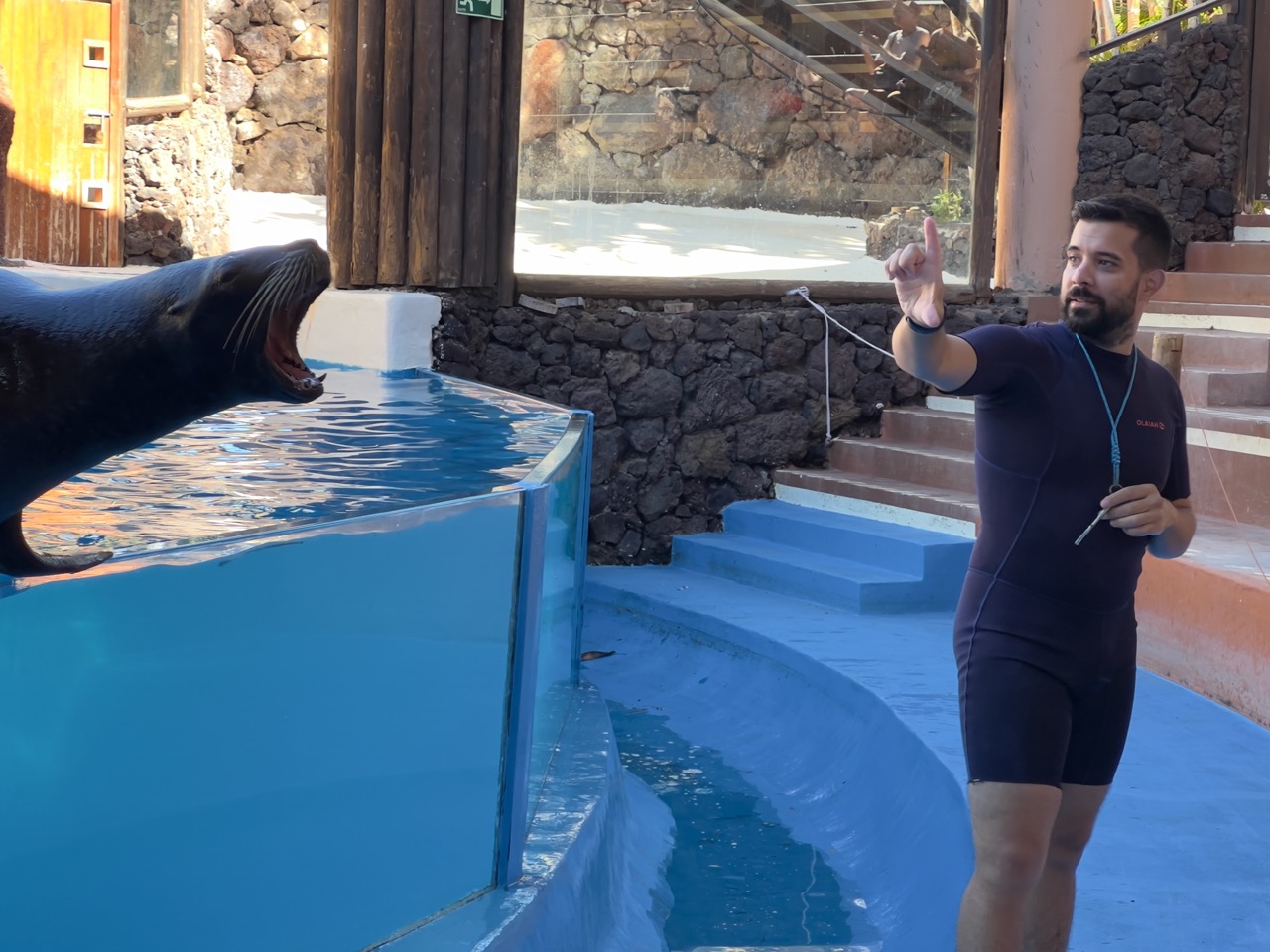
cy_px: 476
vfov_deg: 19.1
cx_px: 635
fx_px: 2825
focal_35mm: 77
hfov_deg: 25.3
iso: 100
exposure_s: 1/99
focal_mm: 9
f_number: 2.8
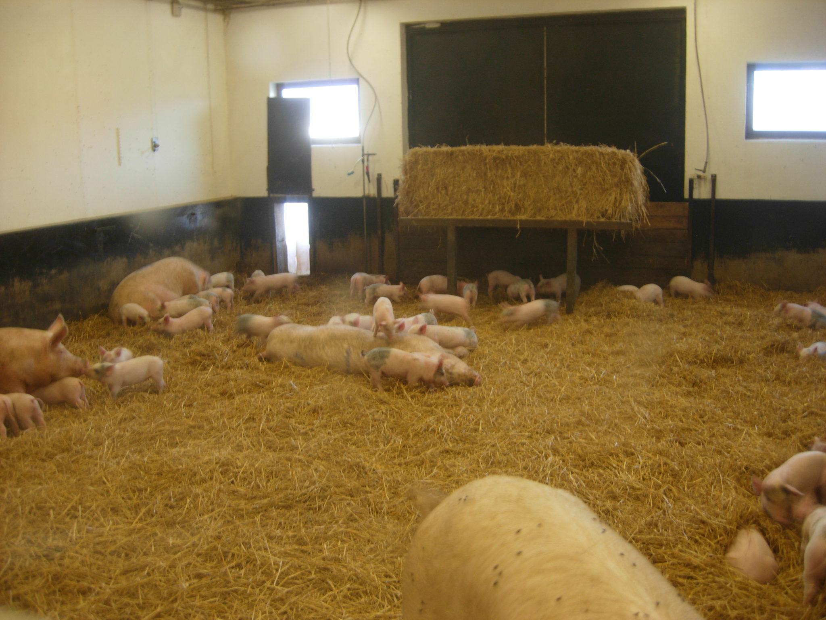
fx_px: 859
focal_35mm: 36
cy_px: 310
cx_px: 413
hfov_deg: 51.4
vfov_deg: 39.7
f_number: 2.7
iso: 50
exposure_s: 1/5.6
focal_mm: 7.5
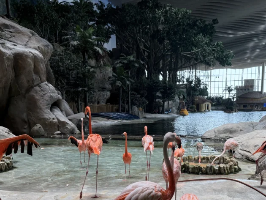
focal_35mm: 39
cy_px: 155
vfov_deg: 35.8
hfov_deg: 47.1
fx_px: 300
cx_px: 176
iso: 100
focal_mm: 6.76
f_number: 1.78
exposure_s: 1/358
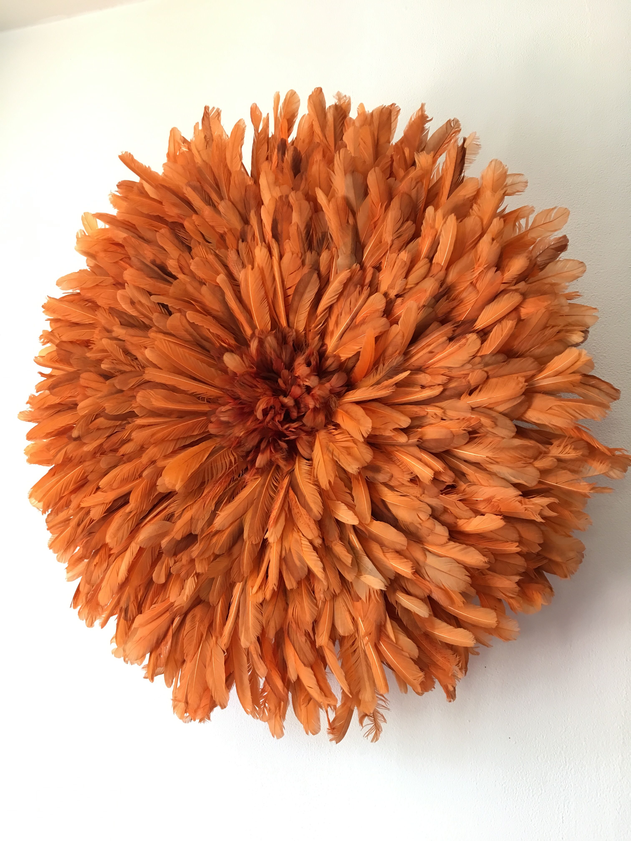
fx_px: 705
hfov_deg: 48.2
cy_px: 420
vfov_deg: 61.7
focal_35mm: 29
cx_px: 316
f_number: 2.2
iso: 100
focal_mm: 4.15
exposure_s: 1/33
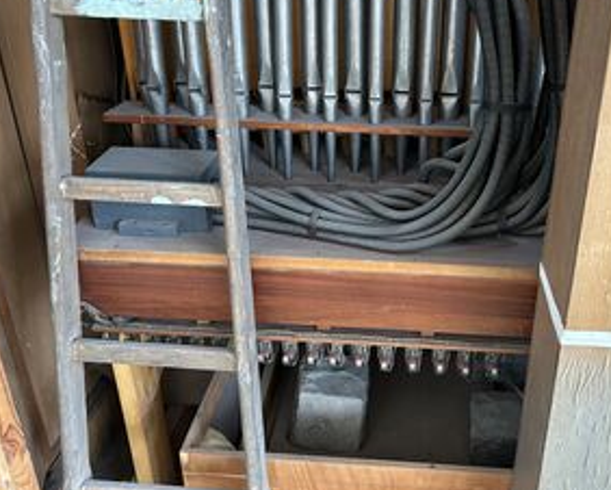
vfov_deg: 40.9
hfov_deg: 49.8
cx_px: 379
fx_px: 651
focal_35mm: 36
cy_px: 189
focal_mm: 5.7
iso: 250
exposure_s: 1/60
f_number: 1.5
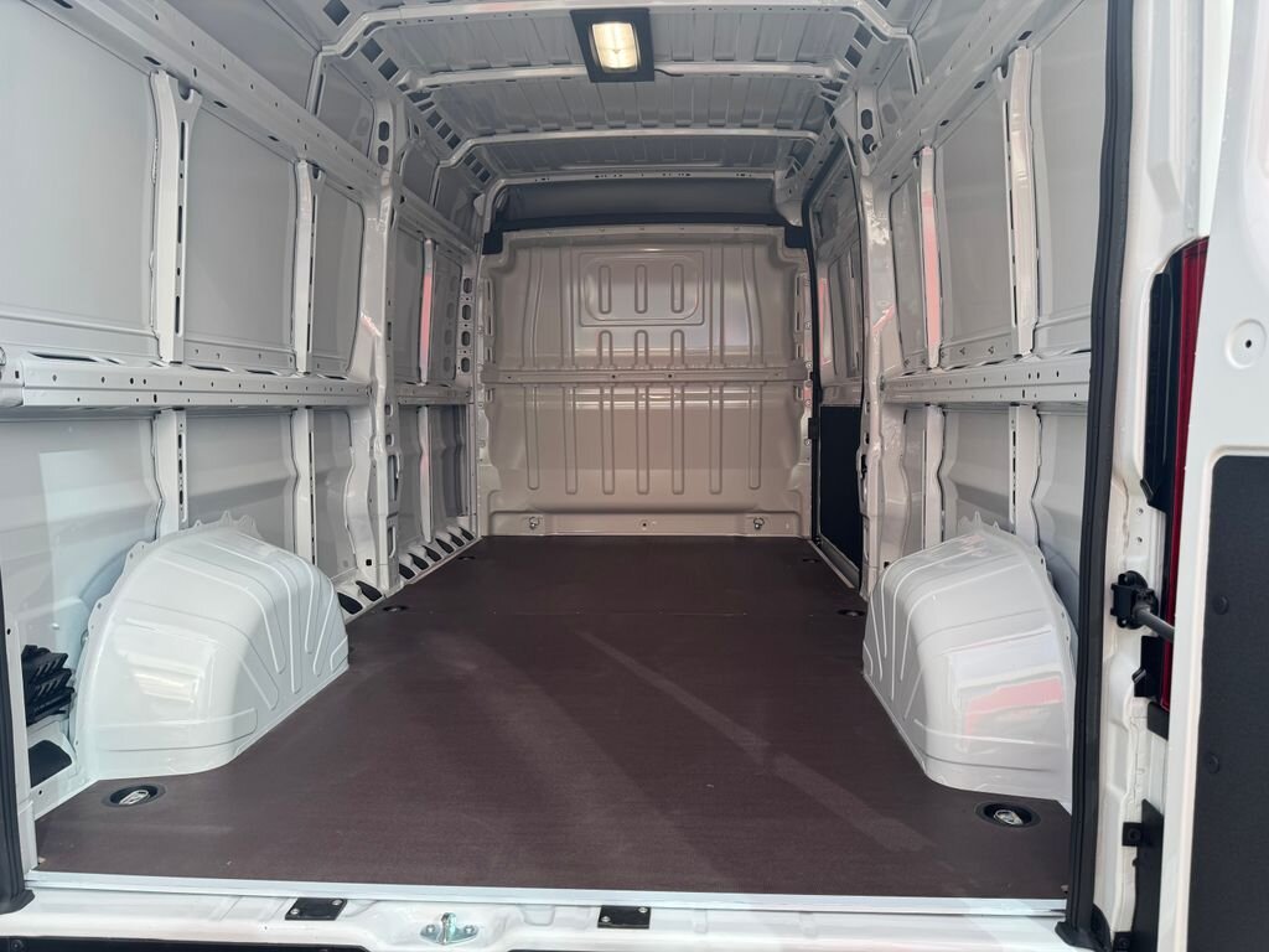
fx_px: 880
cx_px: 634
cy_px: 476
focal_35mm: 24
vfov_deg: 56.8
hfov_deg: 71.6
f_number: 1.78
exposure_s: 1/499
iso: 80
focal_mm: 6.76
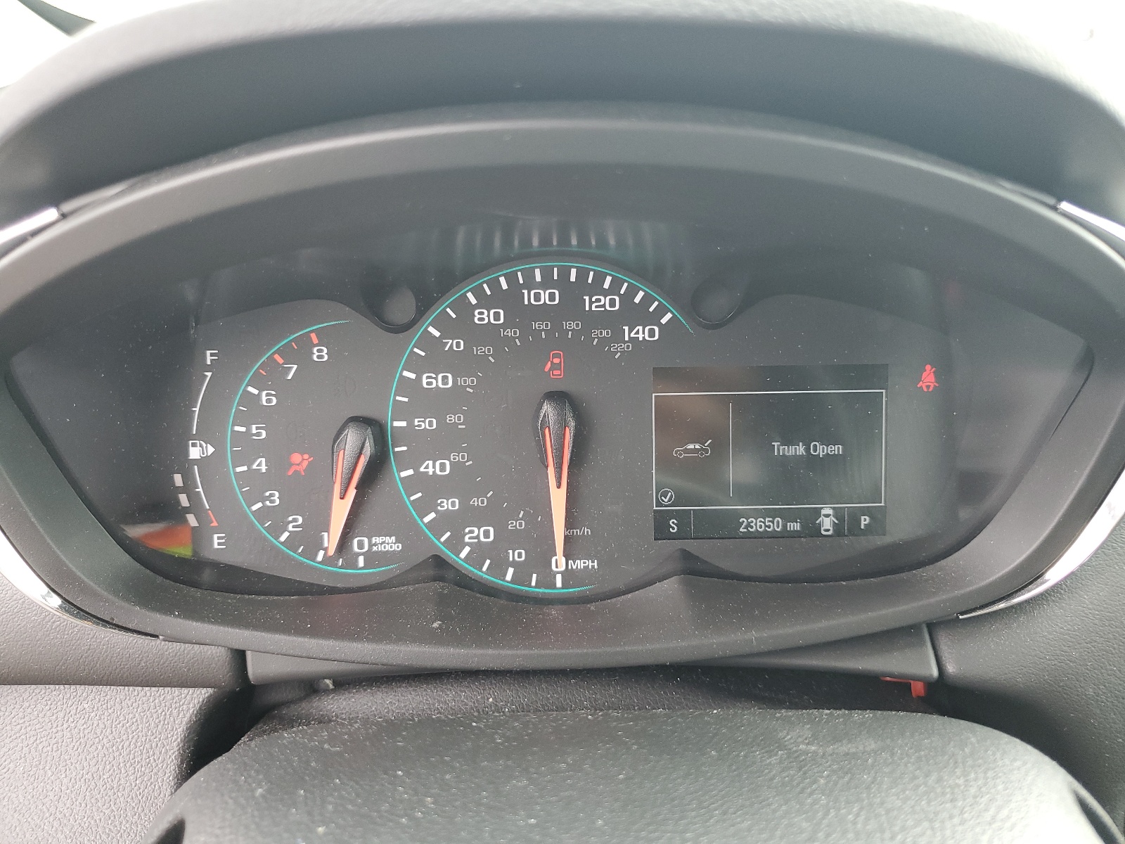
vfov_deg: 53.1
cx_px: 562
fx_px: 845
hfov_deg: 67.3
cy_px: 422
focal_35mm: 26
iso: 85
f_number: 1.5
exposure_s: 1/120
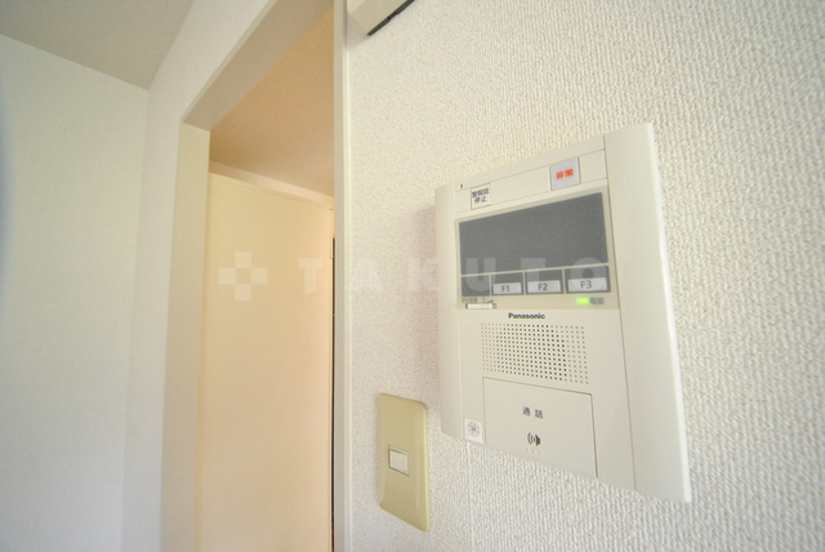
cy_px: 276
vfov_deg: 90.1
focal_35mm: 12
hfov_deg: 112.6
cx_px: 412
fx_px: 275
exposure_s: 1/30
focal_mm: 8
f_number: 4.5
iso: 1600
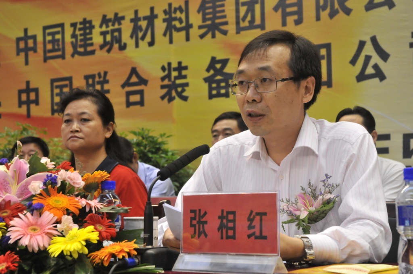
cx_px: 206
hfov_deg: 27.0
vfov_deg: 18.1
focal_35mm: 75
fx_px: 859
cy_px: 137
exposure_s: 1/125
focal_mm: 50
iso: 1250
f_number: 6.3
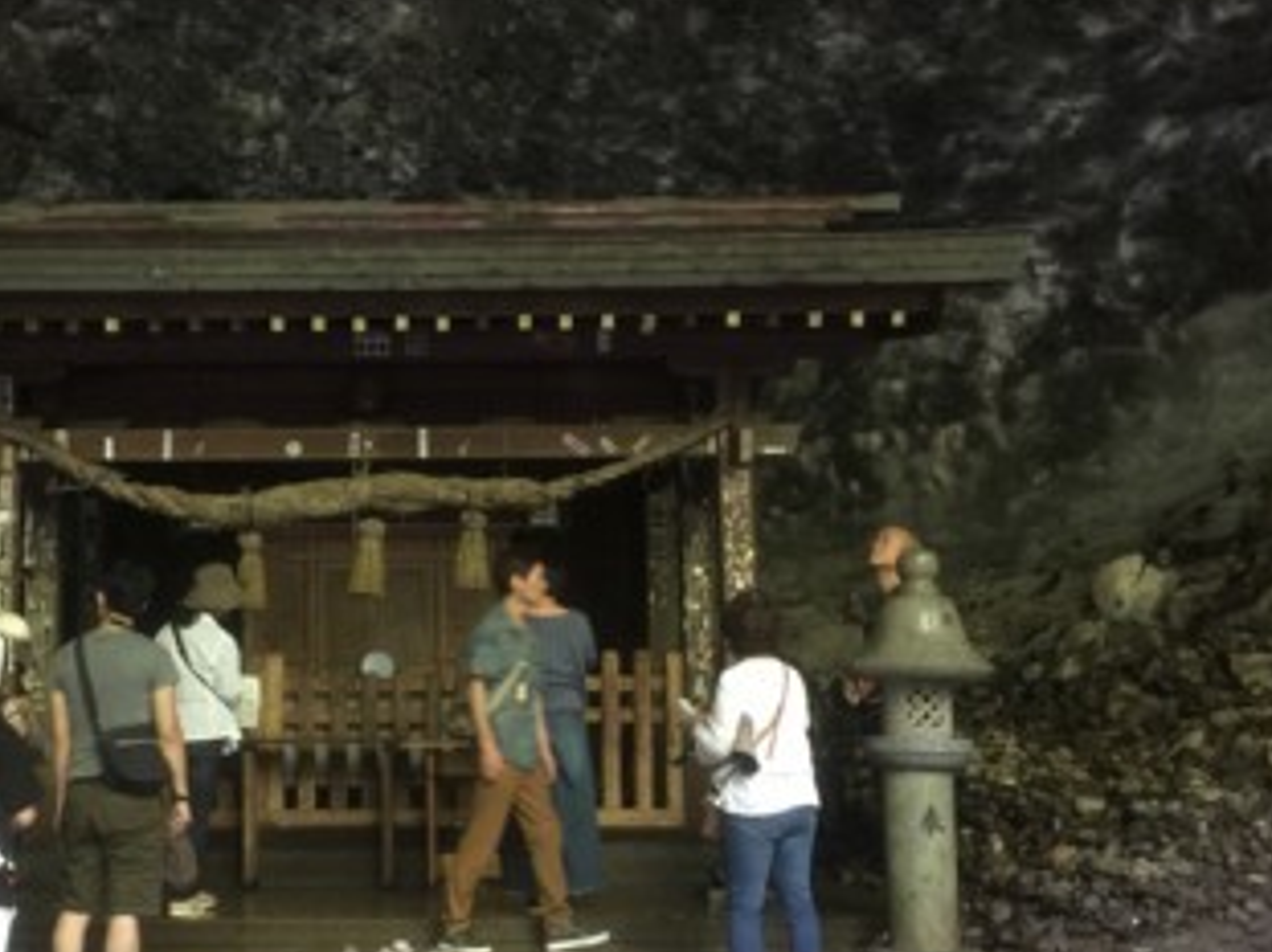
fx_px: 1543
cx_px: 376
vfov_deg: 34.1
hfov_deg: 43.8
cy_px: 597
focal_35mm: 42
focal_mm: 4.15
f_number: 2.2
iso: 80
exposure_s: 1/4
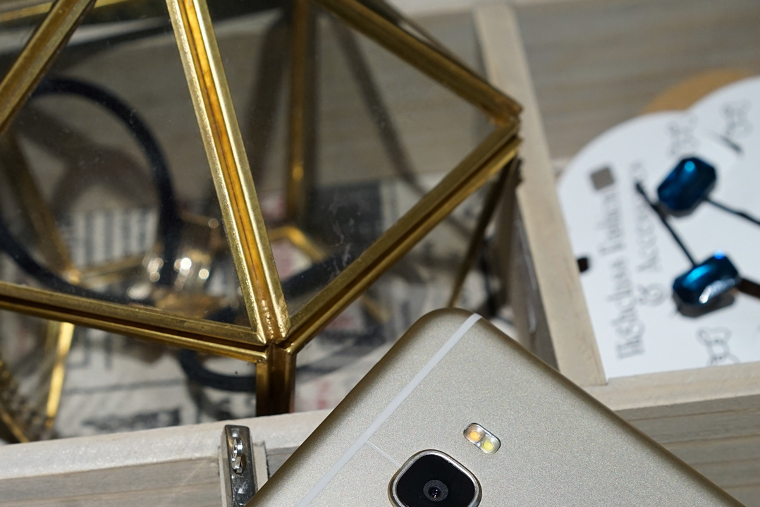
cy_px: 393
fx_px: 2153
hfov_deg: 20.0
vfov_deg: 13.4
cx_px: 348
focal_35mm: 102
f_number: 5.6
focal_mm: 55
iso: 800
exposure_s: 1/125
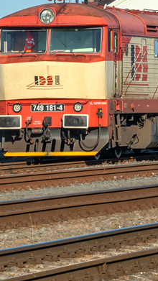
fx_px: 2971
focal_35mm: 399
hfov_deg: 3.0
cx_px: 299
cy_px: -90
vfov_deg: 5.4
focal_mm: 62
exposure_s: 1/800
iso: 125
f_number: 9
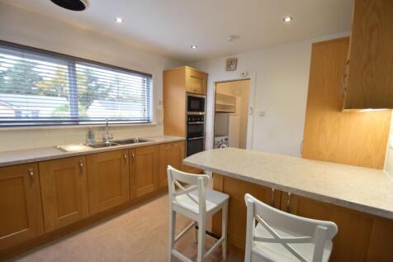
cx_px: 196
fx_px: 164
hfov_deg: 100.4
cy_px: 131
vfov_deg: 77.3
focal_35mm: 15
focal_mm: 10
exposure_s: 1/15
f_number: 4.5
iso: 125
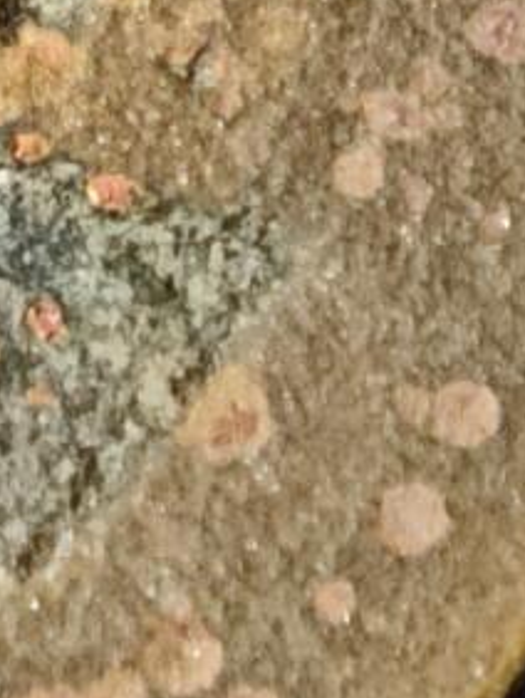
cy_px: -260
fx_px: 13145
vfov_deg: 3.0
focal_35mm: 651
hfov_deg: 2.3
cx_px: -676
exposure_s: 1/100
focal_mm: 9
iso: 250
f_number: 2
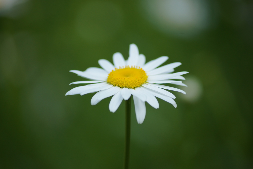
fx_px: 1490
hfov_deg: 9.7
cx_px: 128
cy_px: 85
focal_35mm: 212
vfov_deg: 6.5
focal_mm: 140
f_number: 4.5
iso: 250
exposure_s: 1/250
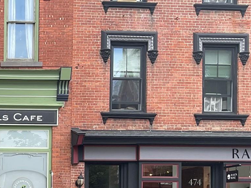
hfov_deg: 23.3
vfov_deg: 18.4
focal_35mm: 77
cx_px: -45
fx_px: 558
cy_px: 207
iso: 16
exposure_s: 1/289
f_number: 1.8
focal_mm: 3
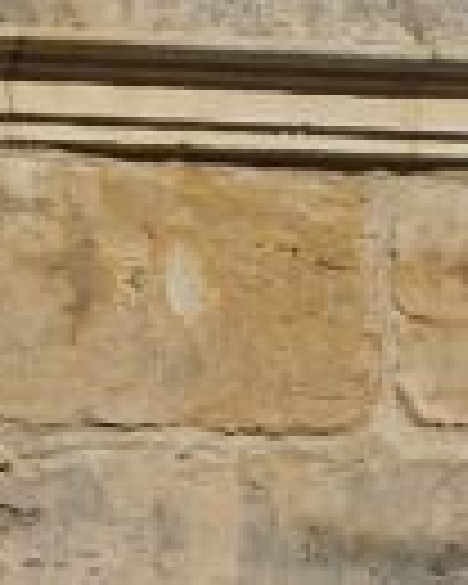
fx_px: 3065
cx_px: -1040
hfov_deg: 7.5
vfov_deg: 8.8
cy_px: 1822
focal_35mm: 177
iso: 50
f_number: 1.8
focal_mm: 5.4
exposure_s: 1/4576
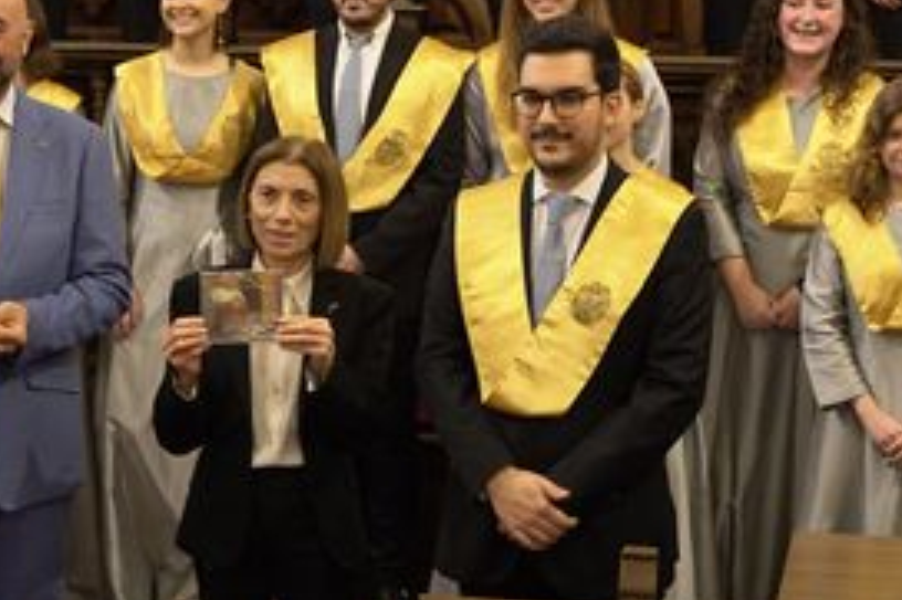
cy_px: 98
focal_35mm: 97
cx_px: 398
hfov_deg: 21.0
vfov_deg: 14.0
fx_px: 2429
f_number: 2.8
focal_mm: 33
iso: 500
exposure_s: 1/40
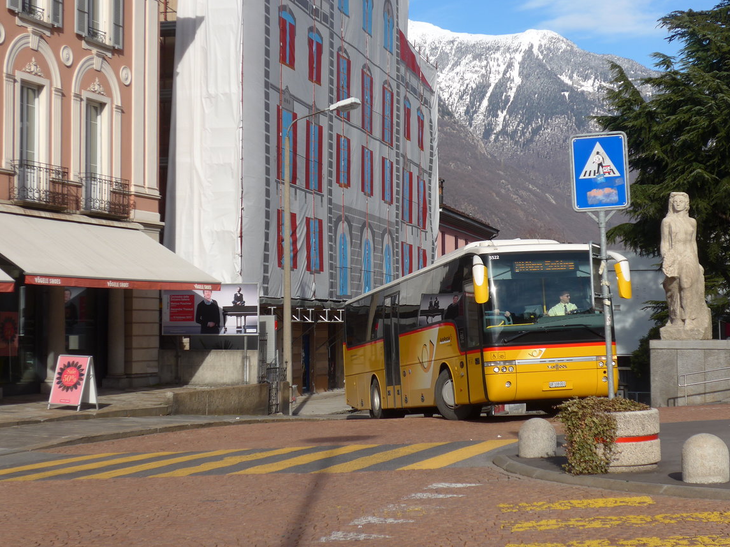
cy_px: 261
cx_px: 372
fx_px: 1370
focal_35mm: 65
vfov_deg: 22.6
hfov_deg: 29.8
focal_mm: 12.7
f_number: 3.7
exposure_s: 1/1300
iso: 80
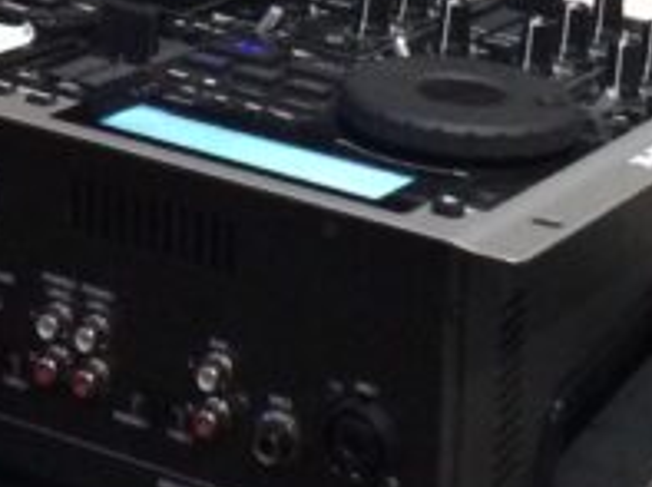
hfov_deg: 13.0
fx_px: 2839
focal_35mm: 151
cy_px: -689
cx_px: 559
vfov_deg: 8.9
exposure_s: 1/25
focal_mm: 4.15
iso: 320
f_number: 2.2
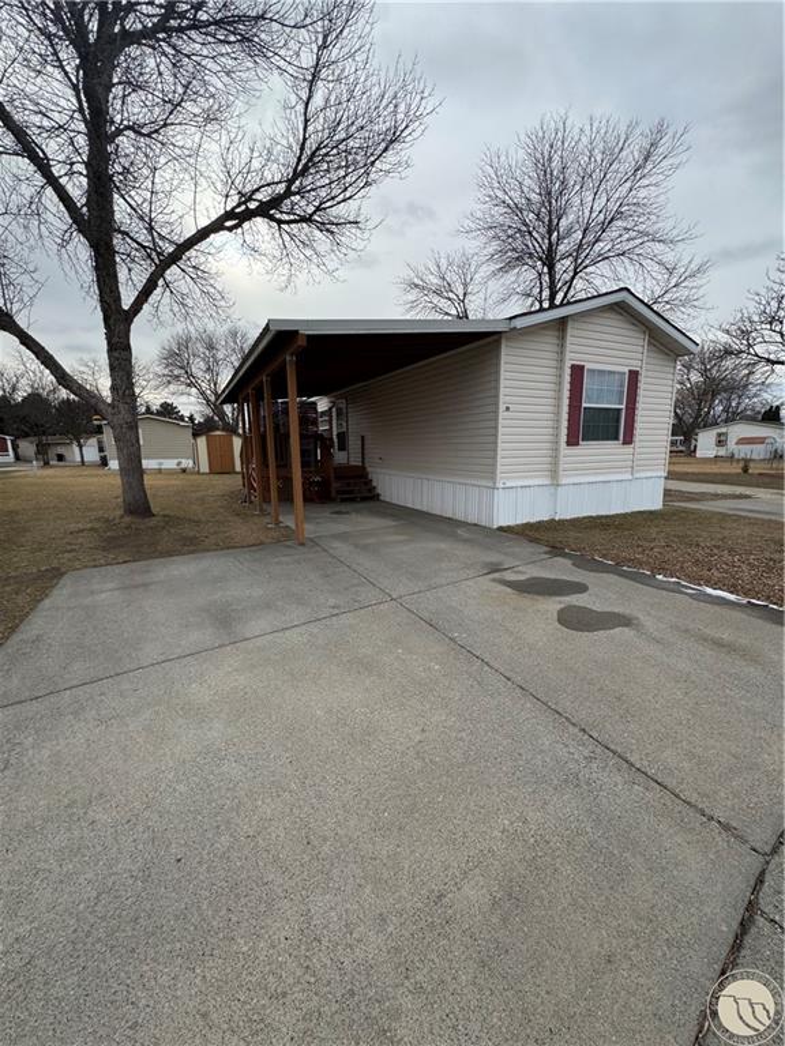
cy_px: 523
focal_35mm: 14
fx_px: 423
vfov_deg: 102.1
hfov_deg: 85.7
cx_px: 392
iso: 50
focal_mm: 2.22
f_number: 2.2
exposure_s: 1/1536
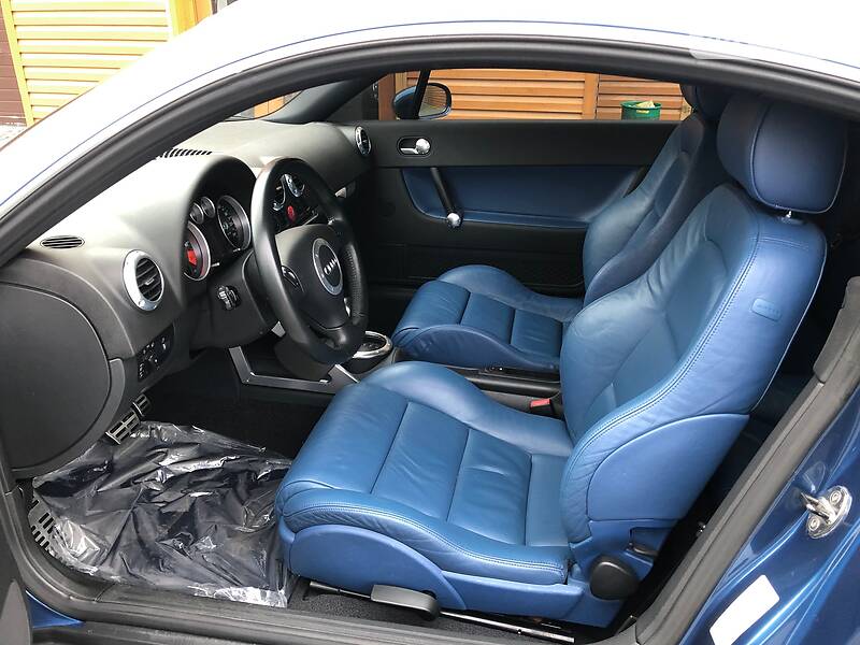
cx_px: 430
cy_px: 322
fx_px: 696
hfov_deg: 63.4
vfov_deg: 49.7
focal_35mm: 28
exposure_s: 1/30
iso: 32
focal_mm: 4
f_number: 1.8
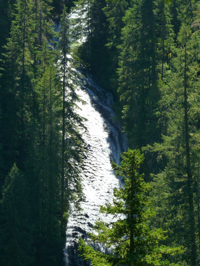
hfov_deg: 5.9
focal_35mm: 250
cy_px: 133
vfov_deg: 7.9
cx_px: 100
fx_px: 1926
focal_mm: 36
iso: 160
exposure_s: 1/125
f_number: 5.9
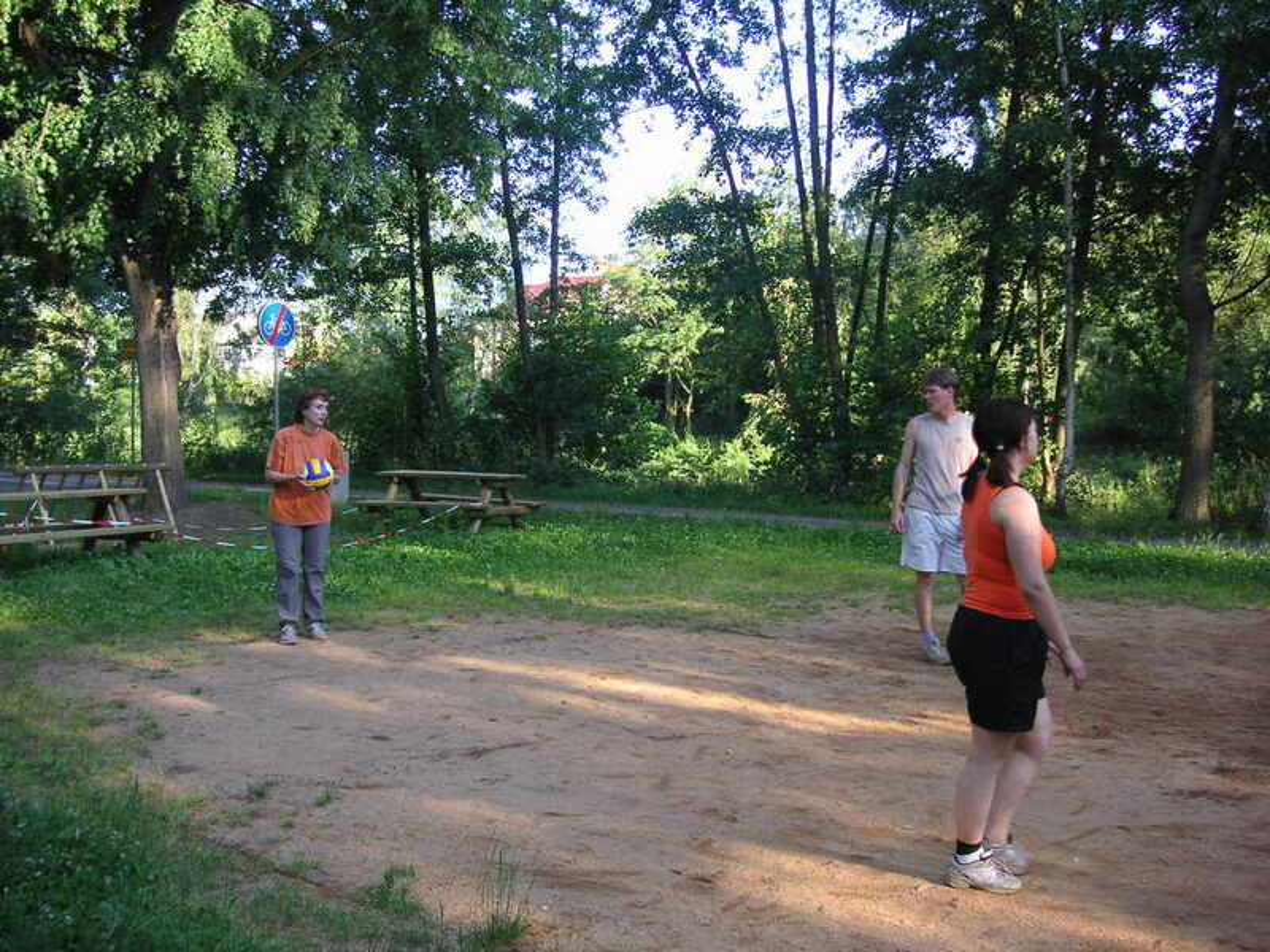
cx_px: 635
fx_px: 1357
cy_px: 476
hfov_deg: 50.1
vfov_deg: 38.7
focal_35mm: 37
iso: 50
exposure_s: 1/125
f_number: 2.8
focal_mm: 6.1
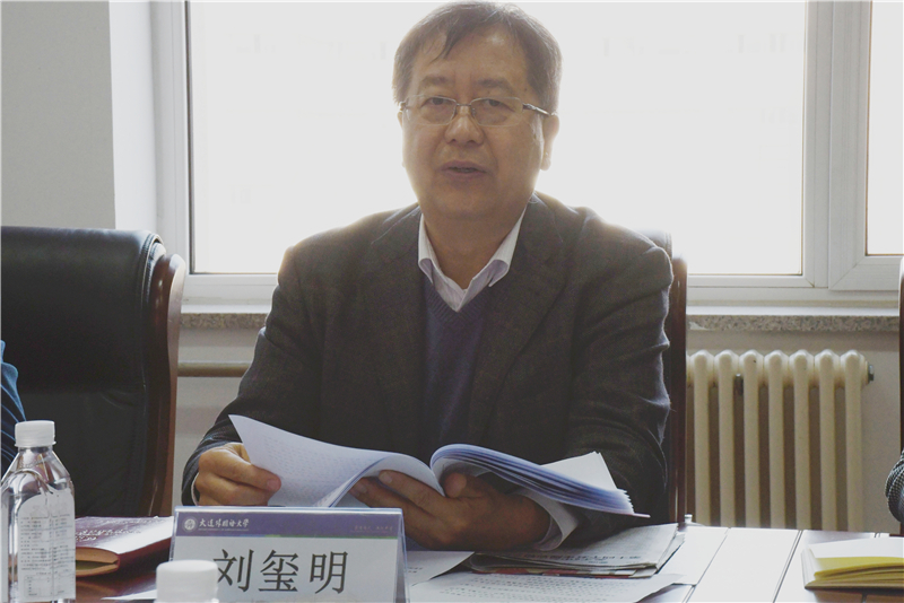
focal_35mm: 90
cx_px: 452
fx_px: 2261
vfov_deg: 15.2
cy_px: 302
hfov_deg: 22.6
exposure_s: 1/100
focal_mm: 60
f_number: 16
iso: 1400
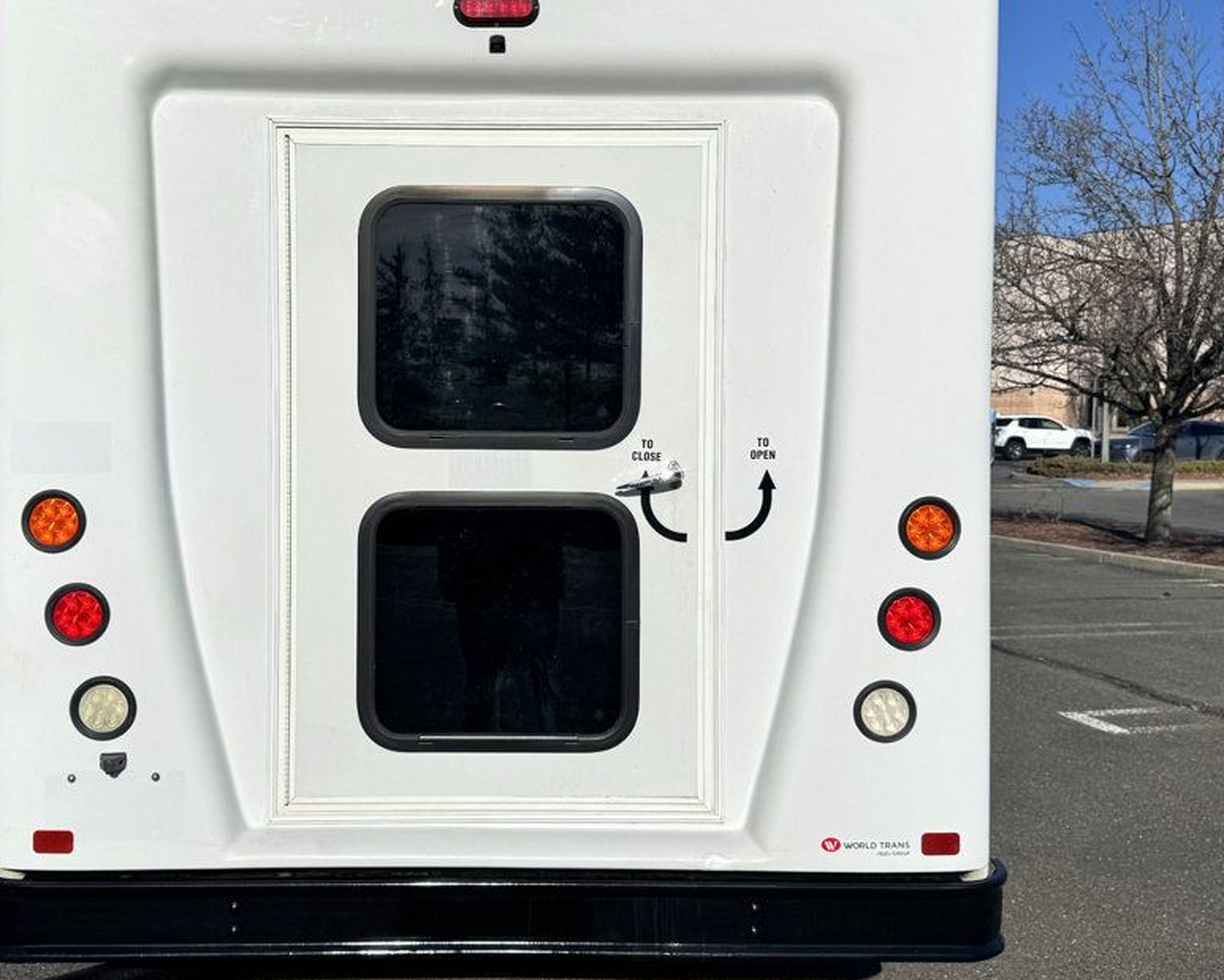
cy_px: 427
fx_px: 1123
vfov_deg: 47.0
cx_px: 489
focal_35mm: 31
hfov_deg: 56.7
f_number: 1.78
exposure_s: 1/12346
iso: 64
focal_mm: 6.76
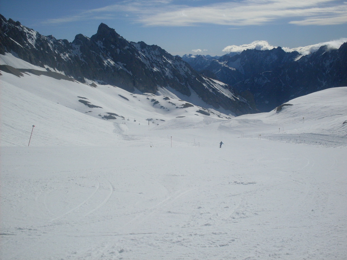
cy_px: 130
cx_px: 174
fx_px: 381
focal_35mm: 38
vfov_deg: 37.7
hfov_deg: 49.0
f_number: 8.4
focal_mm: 6.3
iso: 80
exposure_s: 1/1000
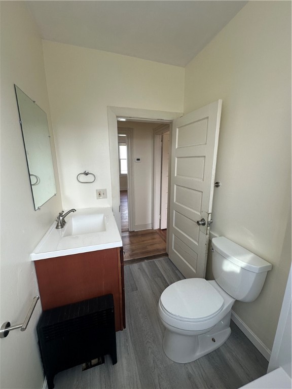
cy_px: 194
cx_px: 146
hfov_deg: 85.7
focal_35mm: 14
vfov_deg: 102.1
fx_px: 157
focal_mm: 2.22
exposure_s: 1/99
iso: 64
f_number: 2.2
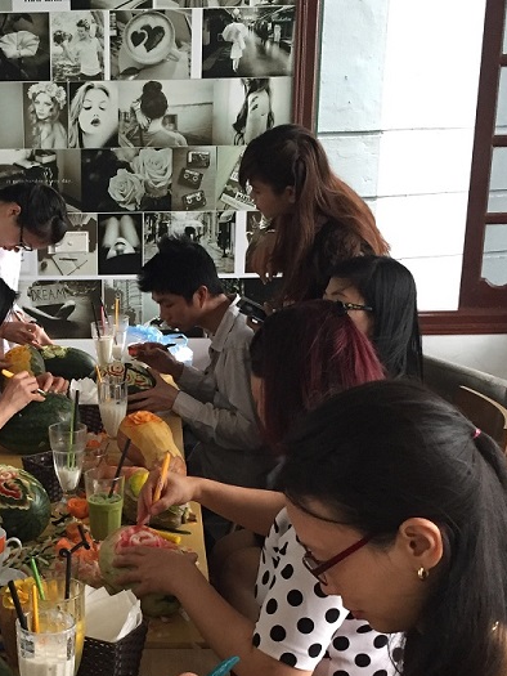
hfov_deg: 26.9
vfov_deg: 35.7
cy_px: 464
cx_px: 90
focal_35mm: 53
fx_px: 1035
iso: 200
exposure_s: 1/33
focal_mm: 4.15
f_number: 2.2
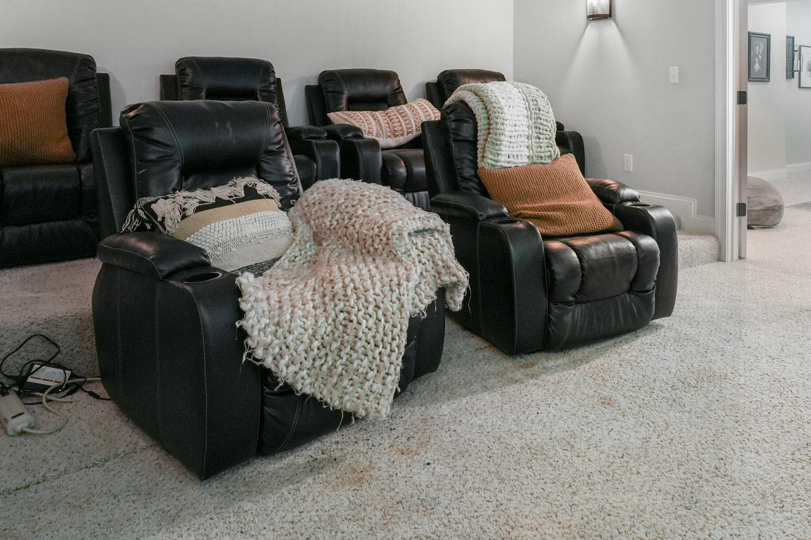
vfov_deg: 44.5
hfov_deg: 64.9
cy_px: 122
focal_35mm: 28
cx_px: 485
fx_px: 631
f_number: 8
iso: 2000
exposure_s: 1/6
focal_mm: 17
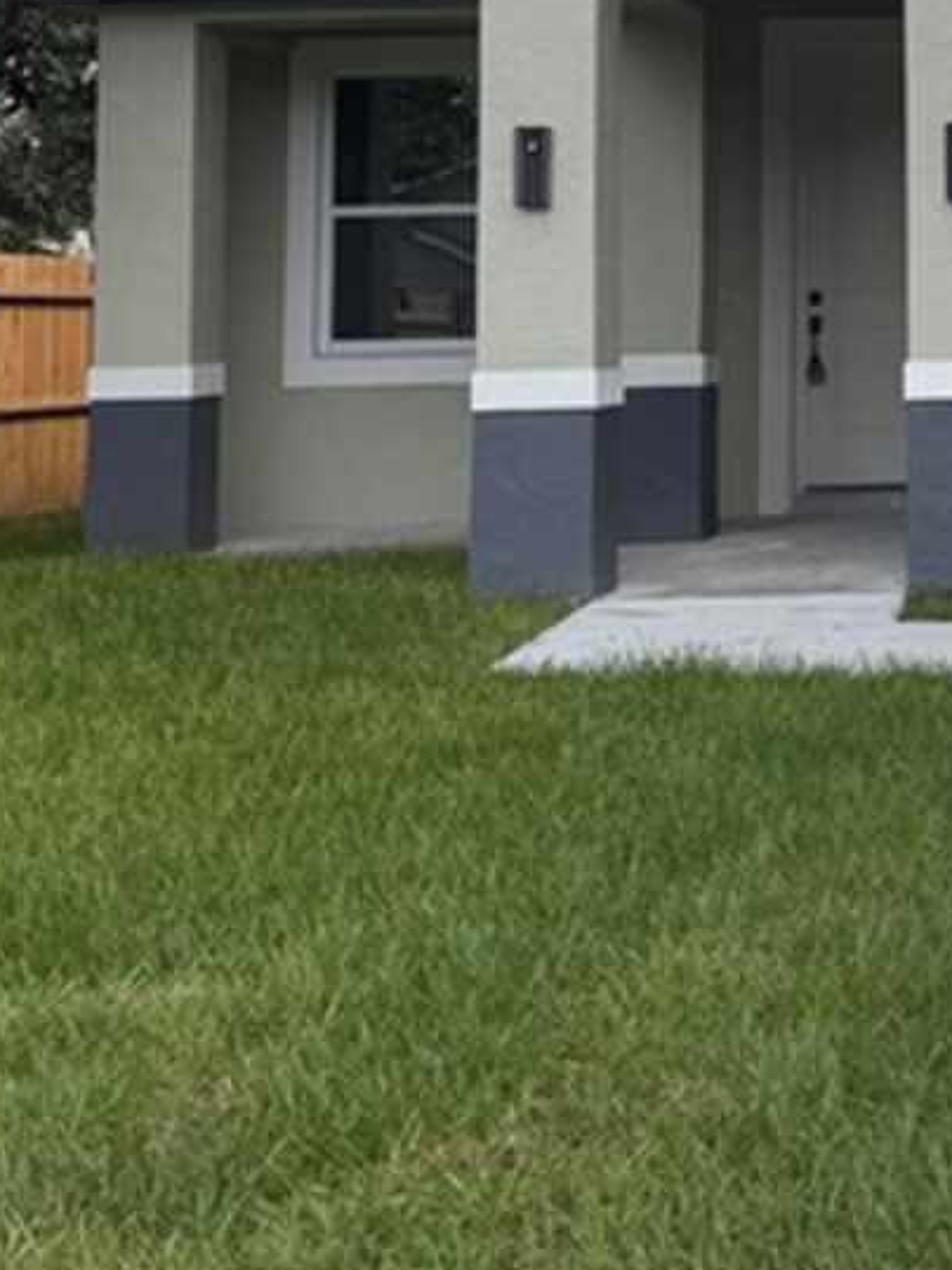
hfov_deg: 17.9
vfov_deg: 24.6
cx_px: 1287
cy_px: 35
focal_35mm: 76
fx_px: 2788
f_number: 1.78
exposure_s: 1/2331
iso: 80
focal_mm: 6.76
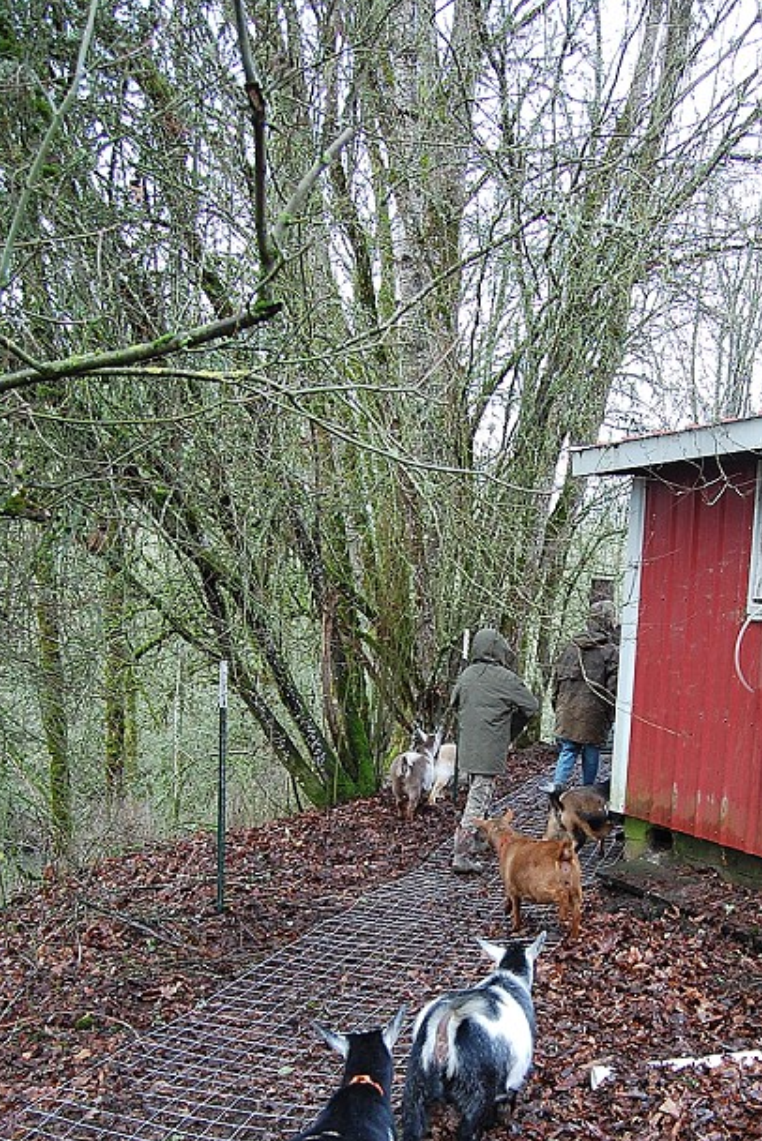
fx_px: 1268
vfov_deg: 47.7
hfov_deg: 33.3
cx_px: 480
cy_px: 758
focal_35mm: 40
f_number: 5.6
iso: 400
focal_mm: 18
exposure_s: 1/125
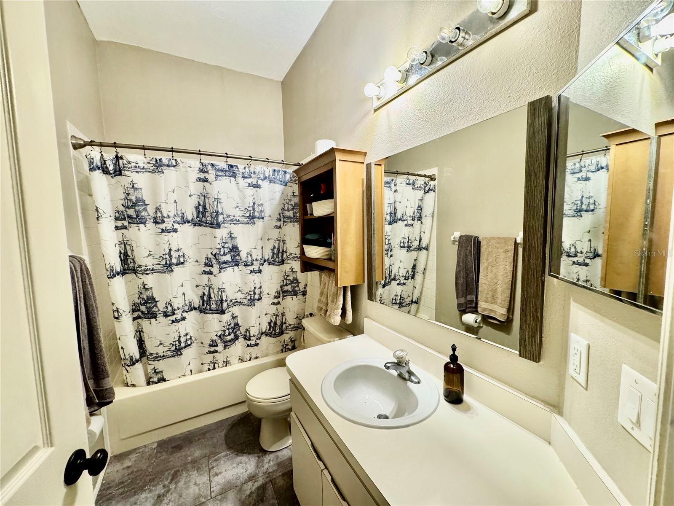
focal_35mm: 14
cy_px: 253
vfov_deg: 85.7
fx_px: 273
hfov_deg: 102.1
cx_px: 337
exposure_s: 1/60
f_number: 2.2
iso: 320
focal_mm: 2.22
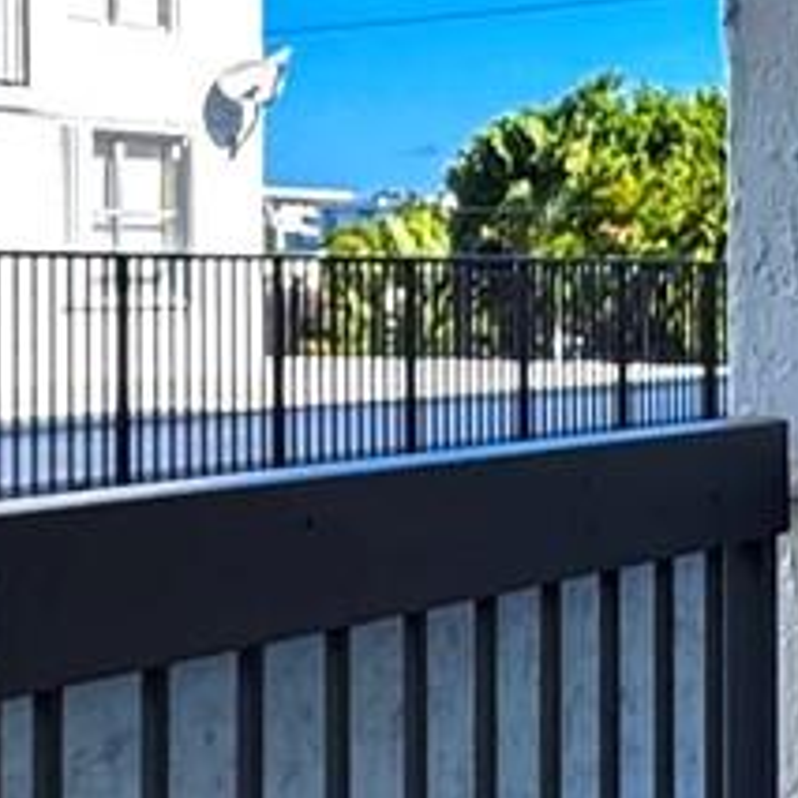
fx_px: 2426
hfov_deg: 18.2
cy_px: 266
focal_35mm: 93
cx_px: 7
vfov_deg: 18.6
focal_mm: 2.22
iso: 50
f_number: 2.2
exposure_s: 1/476
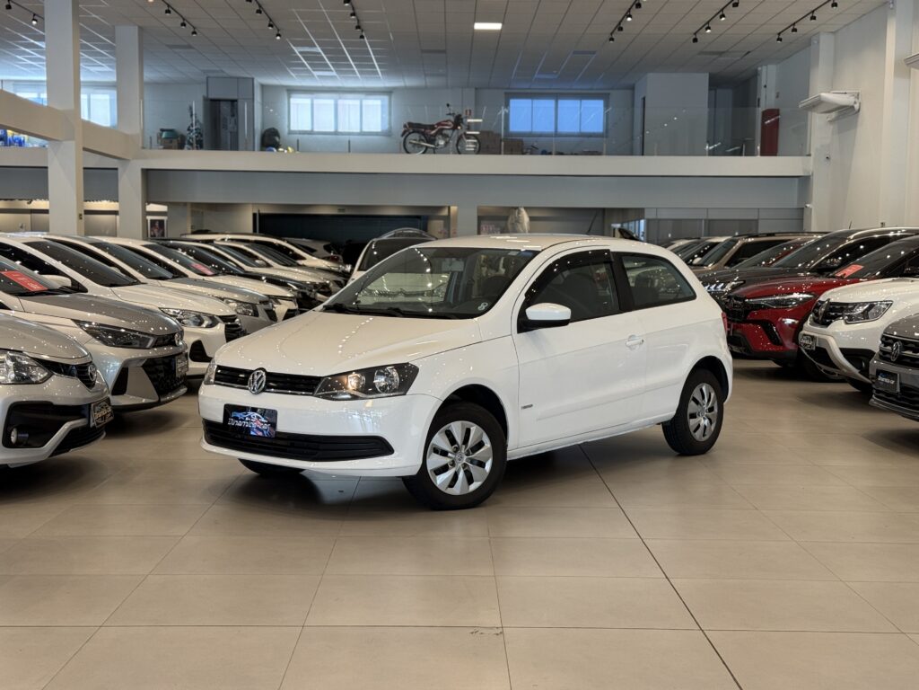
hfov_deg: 39.7
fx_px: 1274
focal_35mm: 48
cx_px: 460
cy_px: 345
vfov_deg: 30.3
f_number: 1.78
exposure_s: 1/60
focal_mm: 6.76
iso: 80
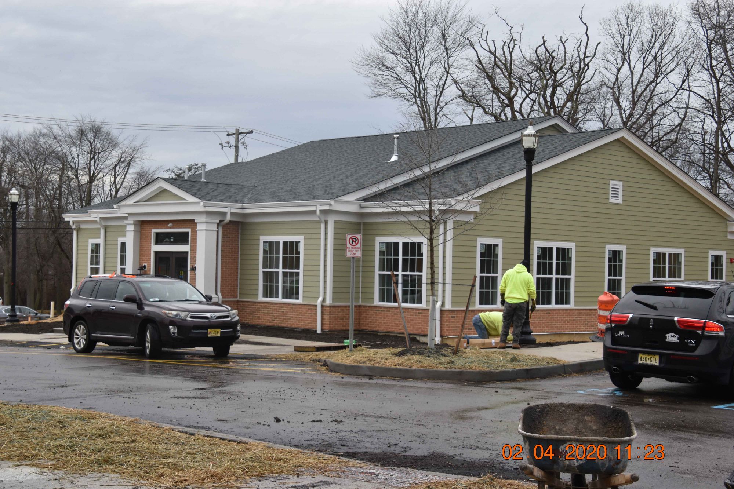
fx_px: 1162
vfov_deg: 23.8
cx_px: 367
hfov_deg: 35.1
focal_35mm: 57
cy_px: 244
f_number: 9
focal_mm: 38
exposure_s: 1/400
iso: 500
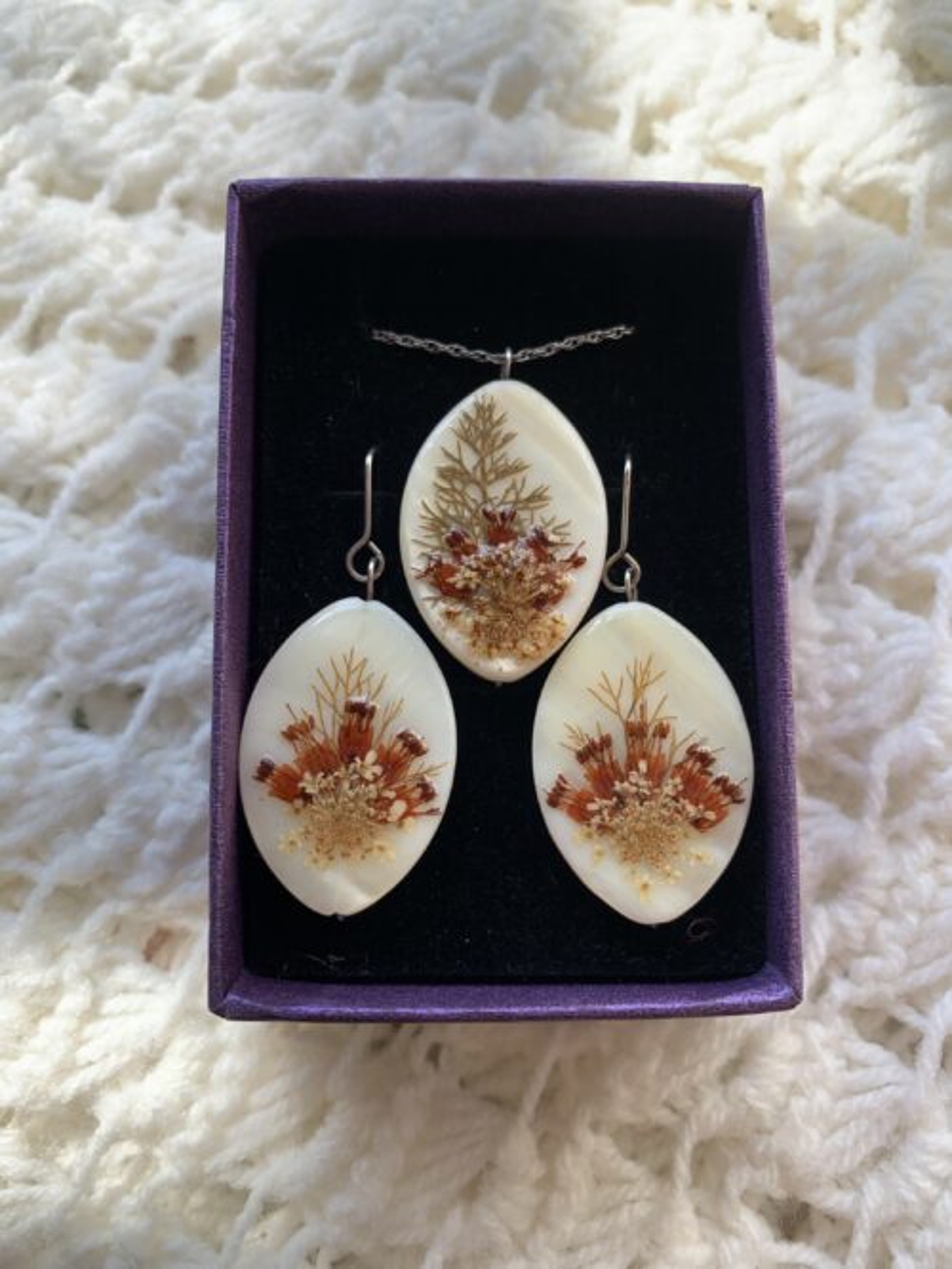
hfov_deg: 53.1
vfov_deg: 67.3
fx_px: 953
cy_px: 634
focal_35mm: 26
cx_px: 476
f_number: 1.8
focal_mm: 4.25
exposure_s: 1/492
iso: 25
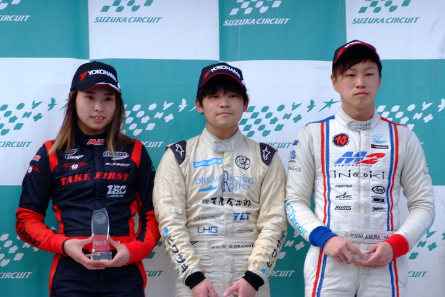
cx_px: 222
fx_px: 2509
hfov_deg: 10.1
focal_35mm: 203
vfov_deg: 6.8
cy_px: 148
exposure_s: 1/30
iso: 100
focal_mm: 135
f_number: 16
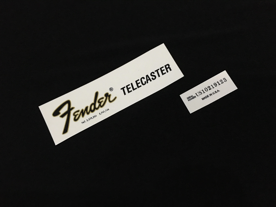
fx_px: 231
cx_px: 138
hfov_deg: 61.7
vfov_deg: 48.2
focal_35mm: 29
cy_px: 104
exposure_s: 1/4
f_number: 2.2
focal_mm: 4.15
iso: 160
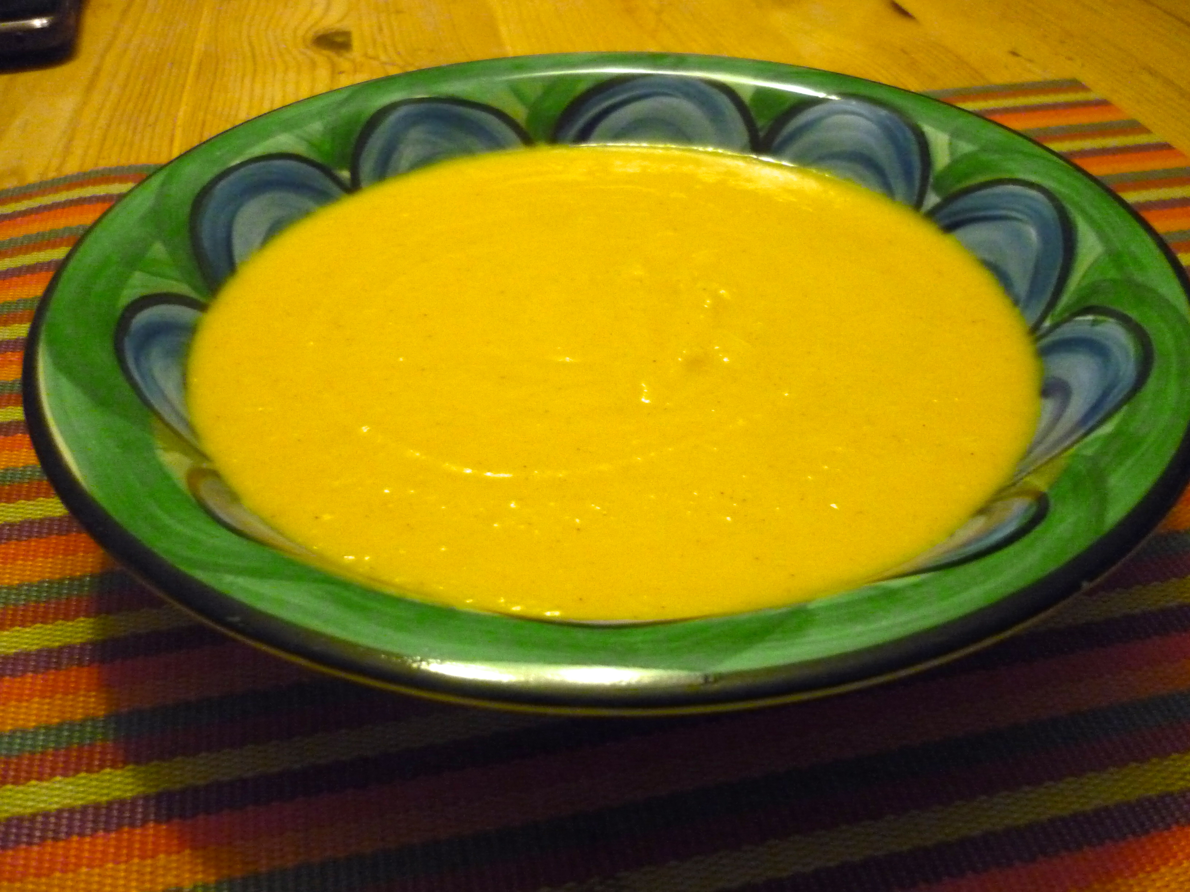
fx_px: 1134
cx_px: 595
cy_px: 446
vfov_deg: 42.9
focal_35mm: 33
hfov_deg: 55.4
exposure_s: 1/25
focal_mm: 5.5
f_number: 2.8
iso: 800
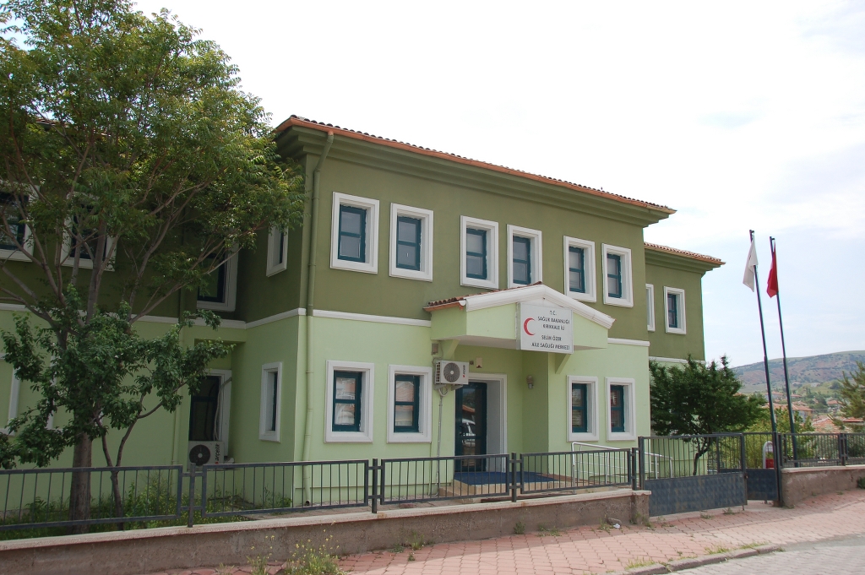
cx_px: 432
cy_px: 288
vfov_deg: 43.5
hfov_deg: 62.0
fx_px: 720
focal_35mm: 30
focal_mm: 20
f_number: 9
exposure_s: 1/320
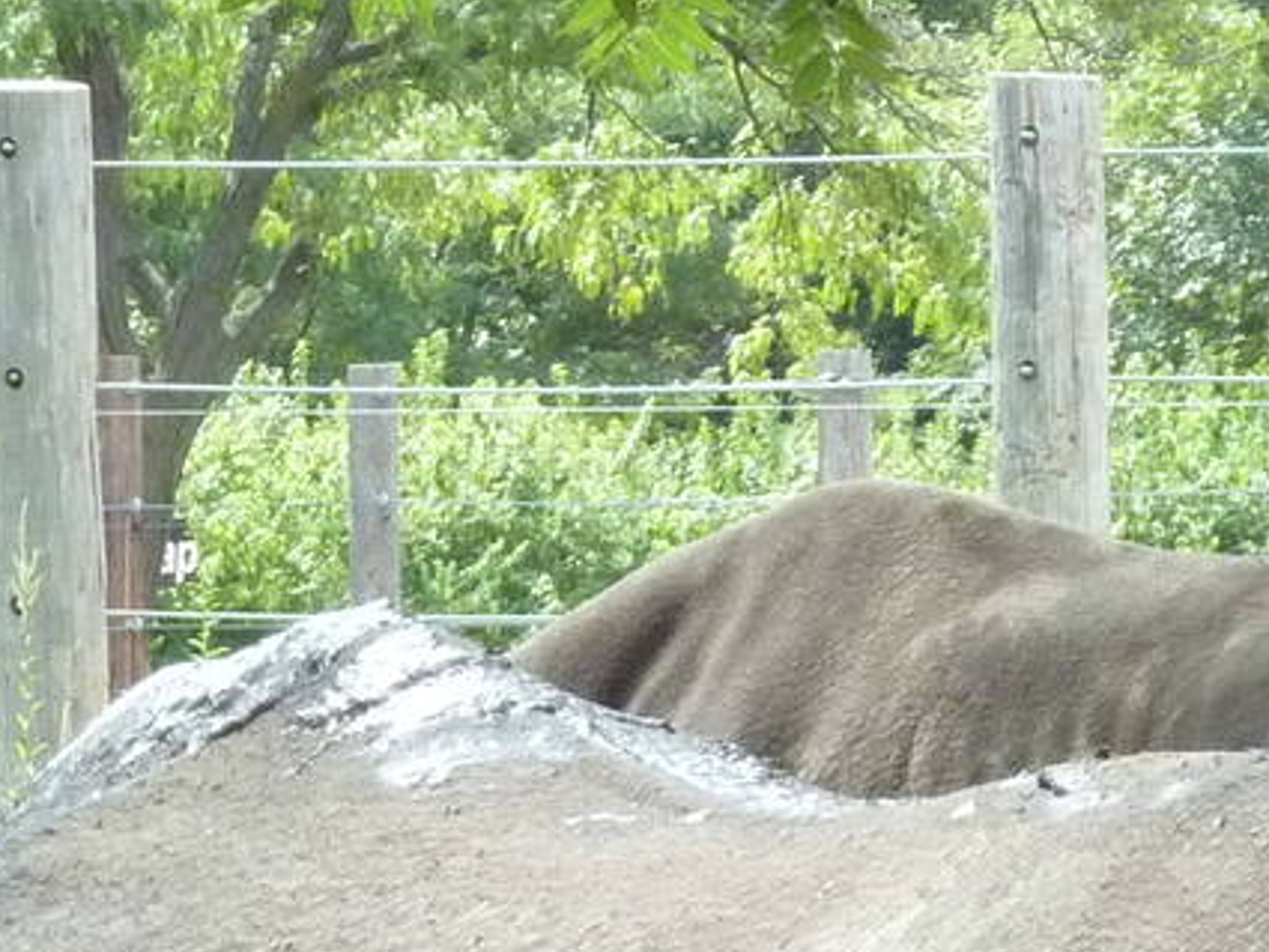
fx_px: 13238
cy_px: 1713
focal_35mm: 361
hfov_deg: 5.5
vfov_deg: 4.1
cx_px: 1200
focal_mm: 15.8
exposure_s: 1/400
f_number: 4.3
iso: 400
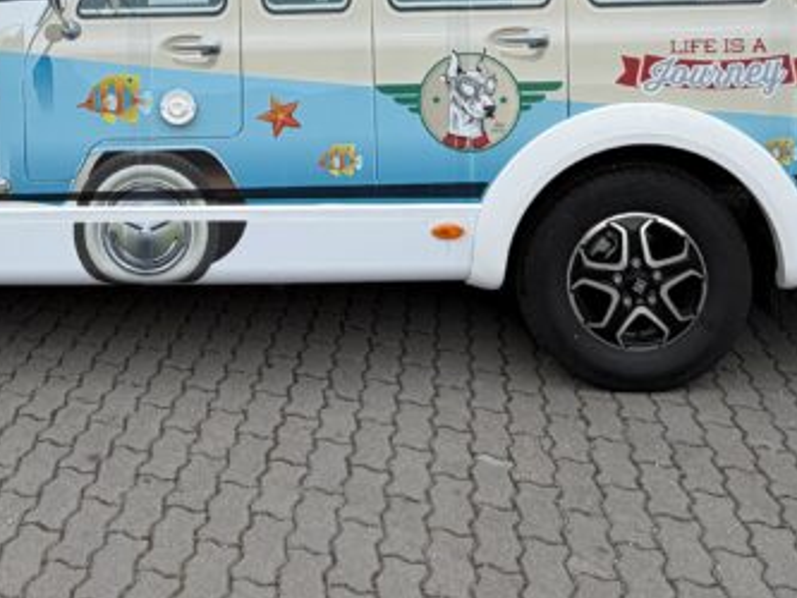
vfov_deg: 28.9
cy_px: -127
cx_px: 345
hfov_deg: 43.7
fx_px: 990
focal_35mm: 43
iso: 40
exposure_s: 1/672
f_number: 2.2
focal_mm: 2.22
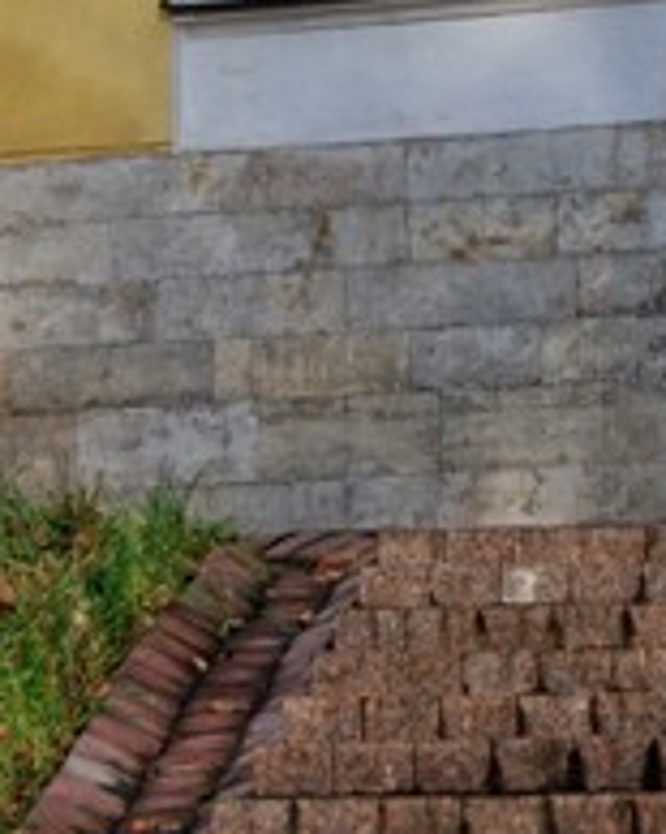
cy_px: -709
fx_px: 12551
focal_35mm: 509
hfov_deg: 3.0
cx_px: 483
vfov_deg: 3.8
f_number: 7.1
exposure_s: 1/640
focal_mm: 78
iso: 320
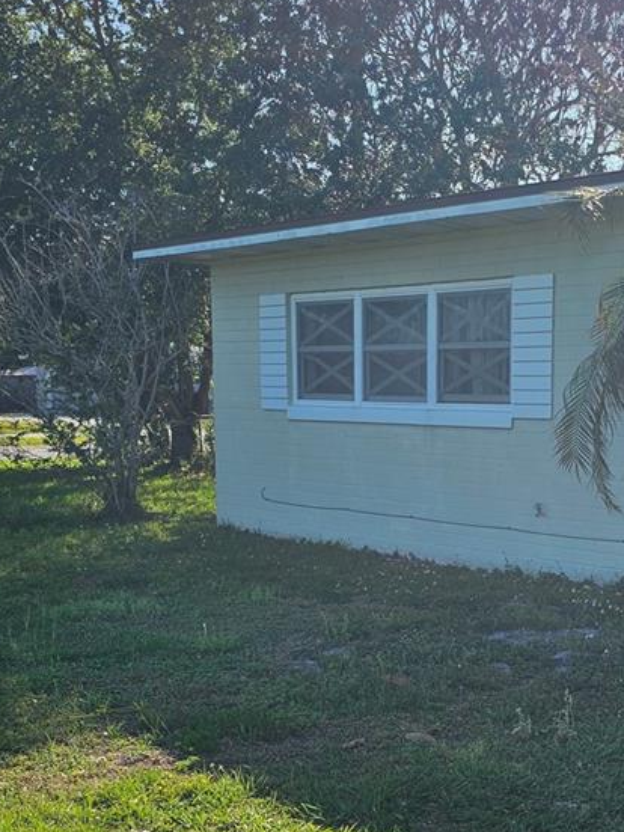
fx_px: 1202
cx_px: 558
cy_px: 522
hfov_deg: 28.1
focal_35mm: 50
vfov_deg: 37.9
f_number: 1.7
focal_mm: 6.3
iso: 10
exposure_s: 1/794
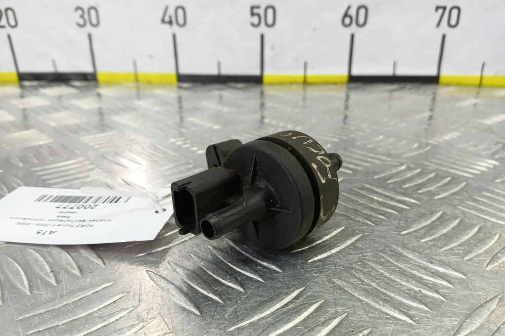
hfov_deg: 73.8
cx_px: 253
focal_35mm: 24
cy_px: 188
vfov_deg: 53.0
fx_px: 337
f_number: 1.6
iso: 150
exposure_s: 1/50
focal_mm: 4.11
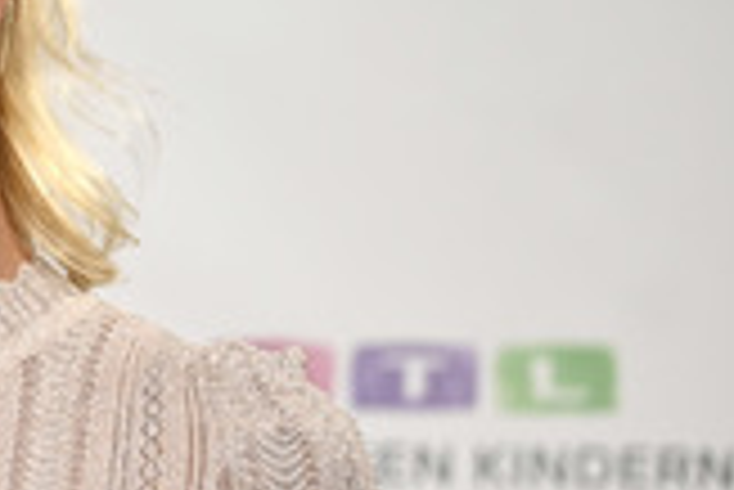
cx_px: -142
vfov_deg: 4.0
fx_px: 7040
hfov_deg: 5.9
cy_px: 337
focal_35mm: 345
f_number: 2.8
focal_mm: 125
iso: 500
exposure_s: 1/200
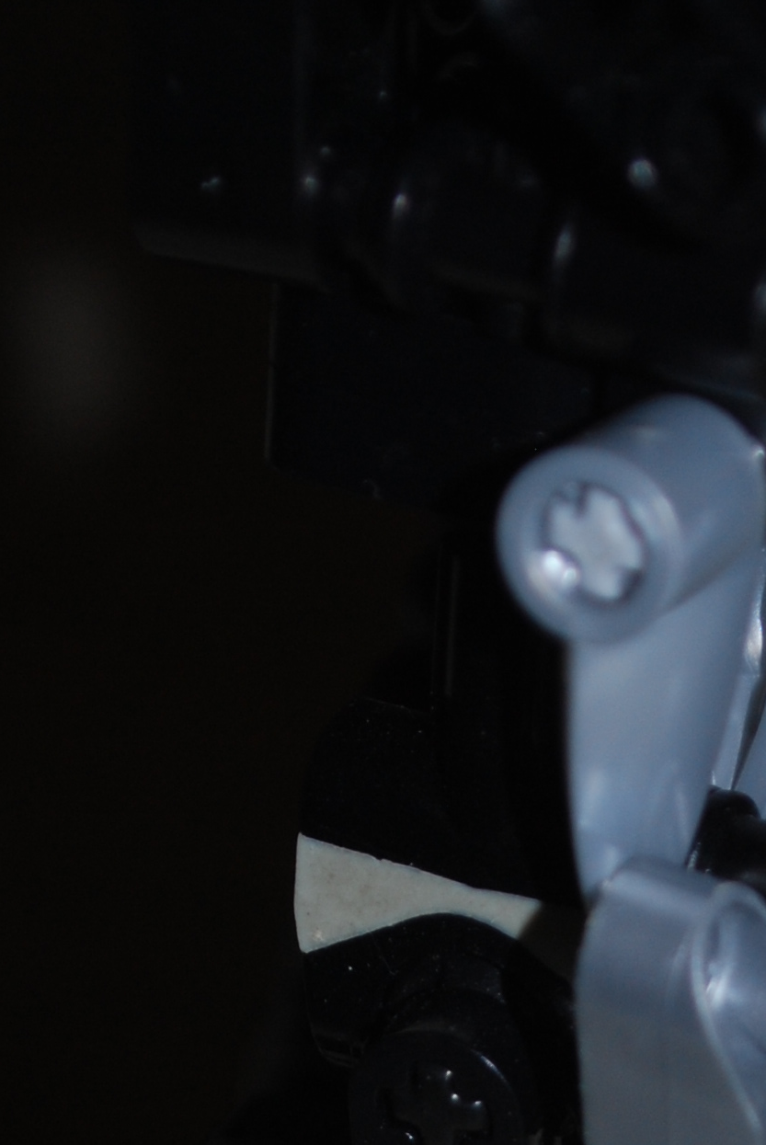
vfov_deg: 10.2
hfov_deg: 7.0
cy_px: 1580
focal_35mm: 196
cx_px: 658
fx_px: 6240
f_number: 5.3
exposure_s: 1/60
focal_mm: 42
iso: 200
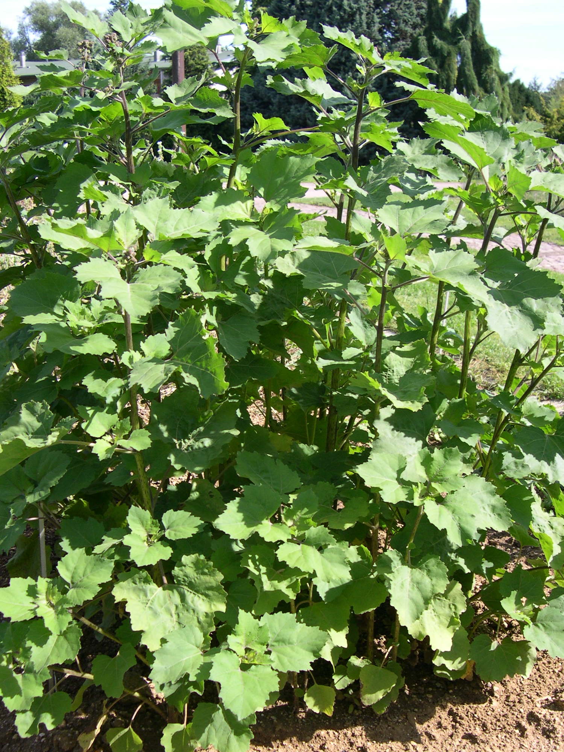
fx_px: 826
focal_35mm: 38
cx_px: 282
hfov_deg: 37.7
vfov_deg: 49.0
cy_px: 376
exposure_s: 1/490
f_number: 2.8
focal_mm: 8
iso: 100
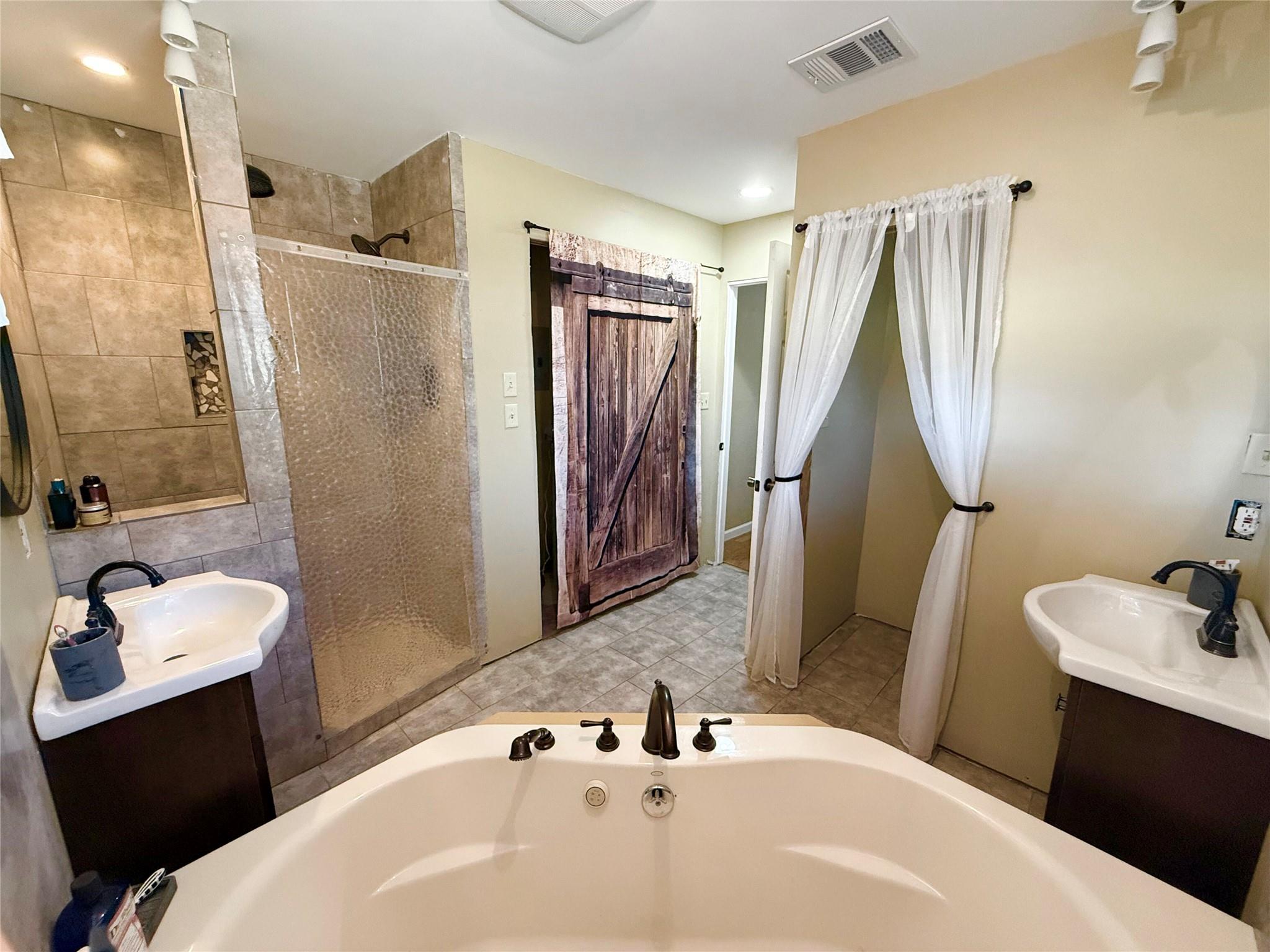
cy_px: 476
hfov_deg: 102.1
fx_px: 514
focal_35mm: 14
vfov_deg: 85.7
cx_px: 635
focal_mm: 2.22
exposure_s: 1/60
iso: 500
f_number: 2.2
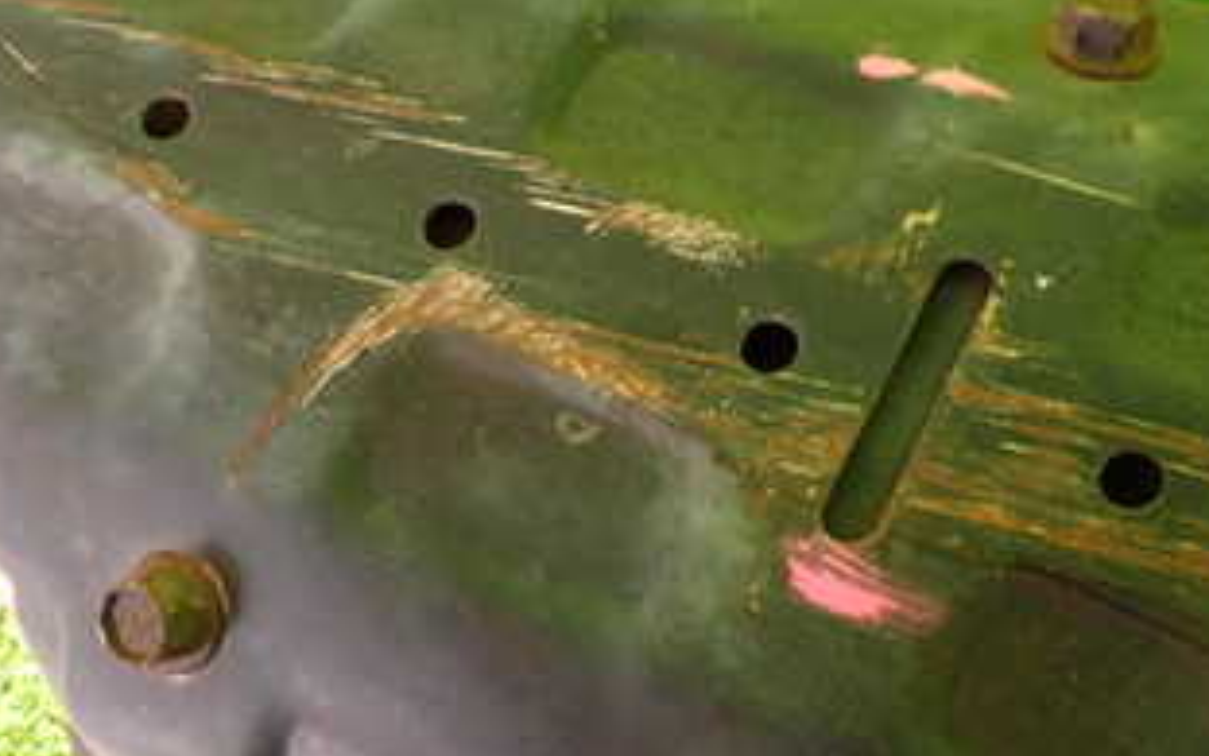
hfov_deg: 39.1
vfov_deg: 25.2
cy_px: 492
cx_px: 814
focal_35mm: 51
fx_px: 1680
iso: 200
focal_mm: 4.5
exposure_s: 1/60
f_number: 2
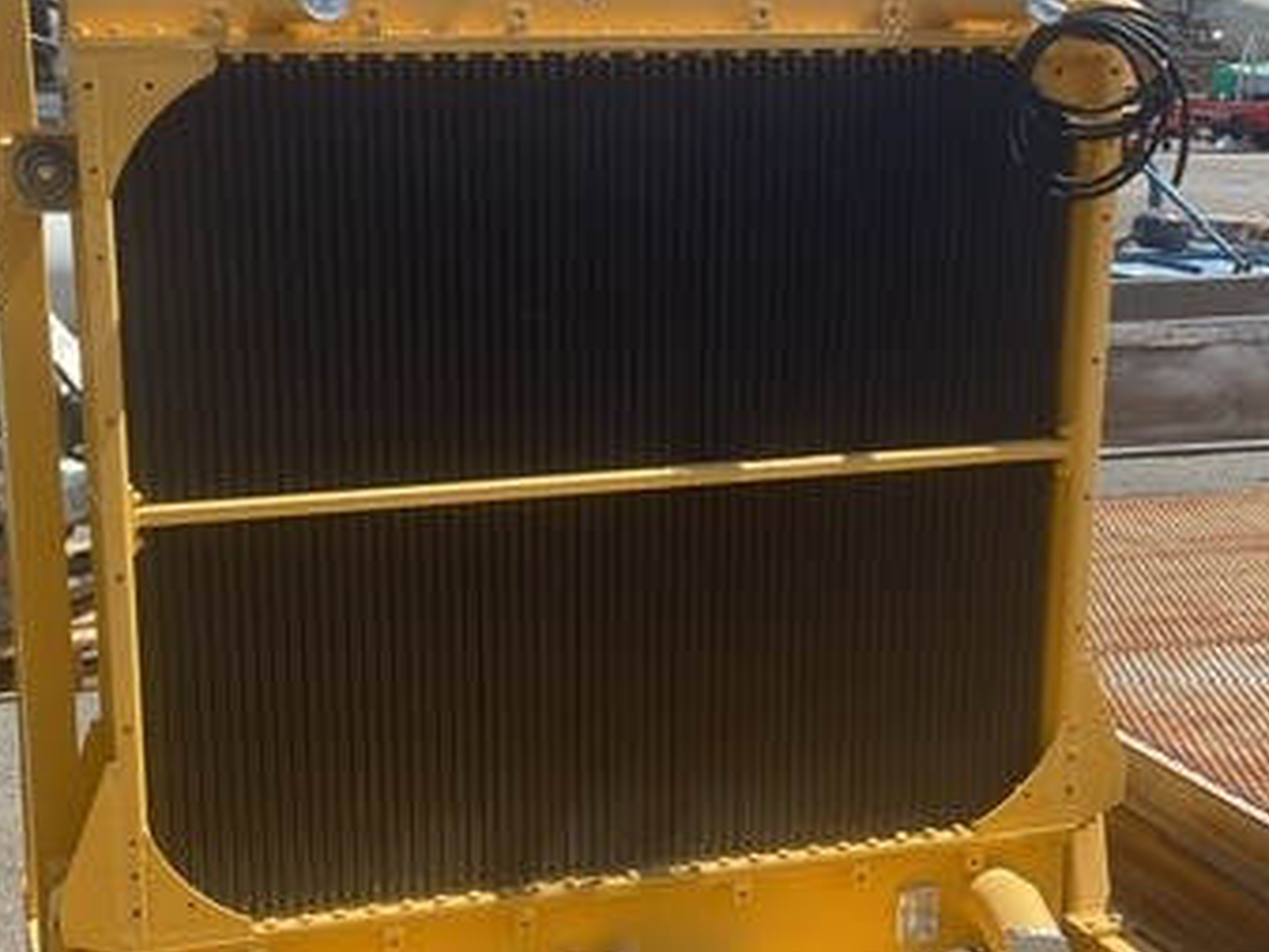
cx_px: 520
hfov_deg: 34.8
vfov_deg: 26.6
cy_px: 531
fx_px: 2017
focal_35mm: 55
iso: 16
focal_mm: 3
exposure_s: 1/1534
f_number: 1.8
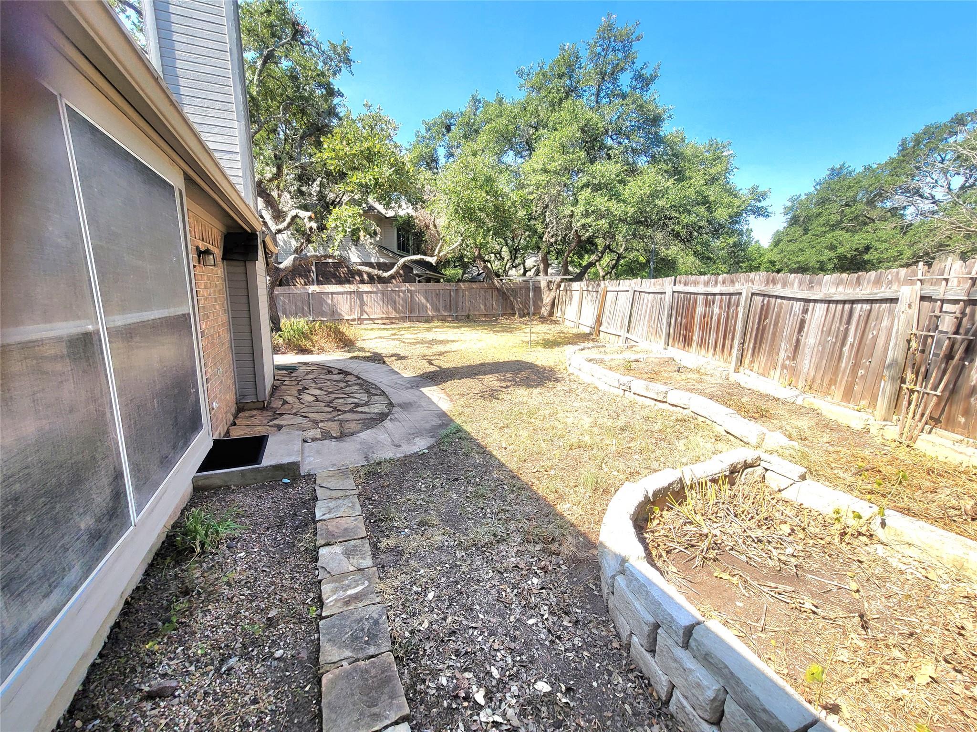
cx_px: 488
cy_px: 366
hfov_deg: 106.2
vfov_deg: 89.9
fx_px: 367
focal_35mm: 13
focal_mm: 2.2
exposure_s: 1/909
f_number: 2.2
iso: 64
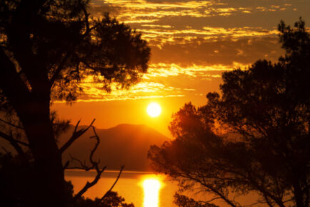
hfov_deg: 14.8
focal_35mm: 138
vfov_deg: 9.9
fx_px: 1189
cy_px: 147
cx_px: 200
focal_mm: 62
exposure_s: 1/1600
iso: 400
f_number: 14
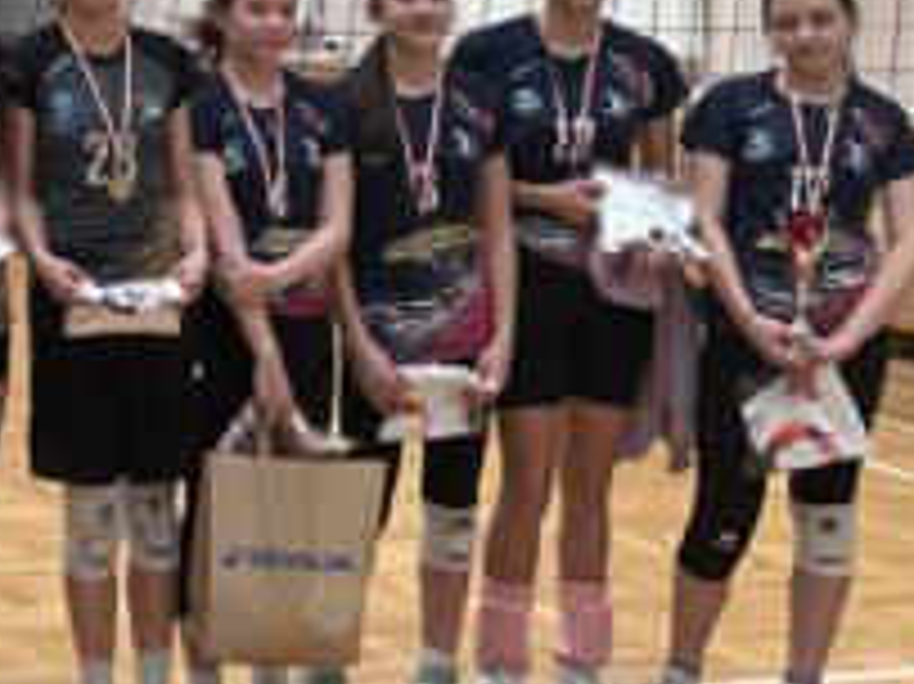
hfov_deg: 18.9
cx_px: -468
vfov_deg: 15.8
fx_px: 2401
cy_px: -36
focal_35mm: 91
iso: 64
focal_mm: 6.86
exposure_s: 1/185
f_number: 1.78
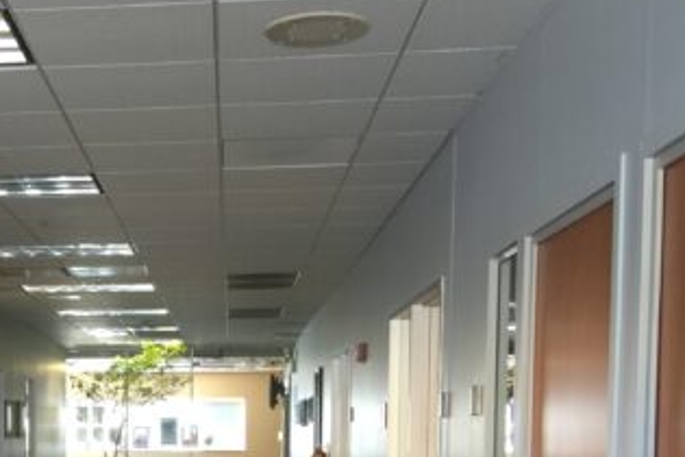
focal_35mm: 67
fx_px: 1275
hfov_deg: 28.7
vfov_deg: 19.4
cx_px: 43
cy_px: 508
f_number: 2.2
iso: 40
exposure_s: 1/15
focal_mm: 4.15
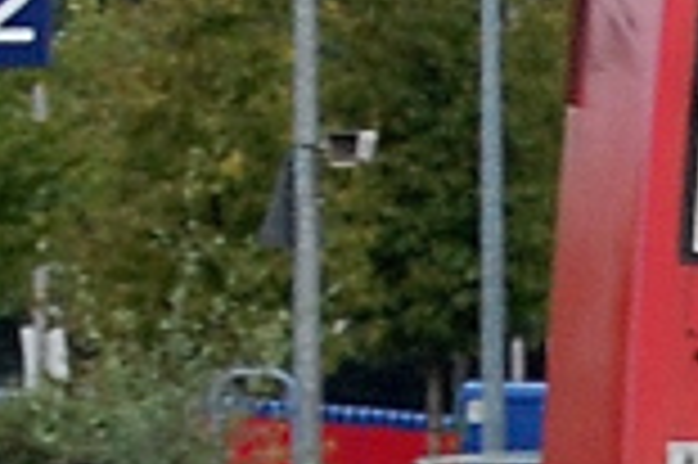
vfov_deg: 2.5
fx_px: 10562
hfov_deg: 3.8
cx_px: 1184
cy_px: 191
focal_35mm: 545
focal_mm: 55
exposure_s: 1/160
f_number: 5.6
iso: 800
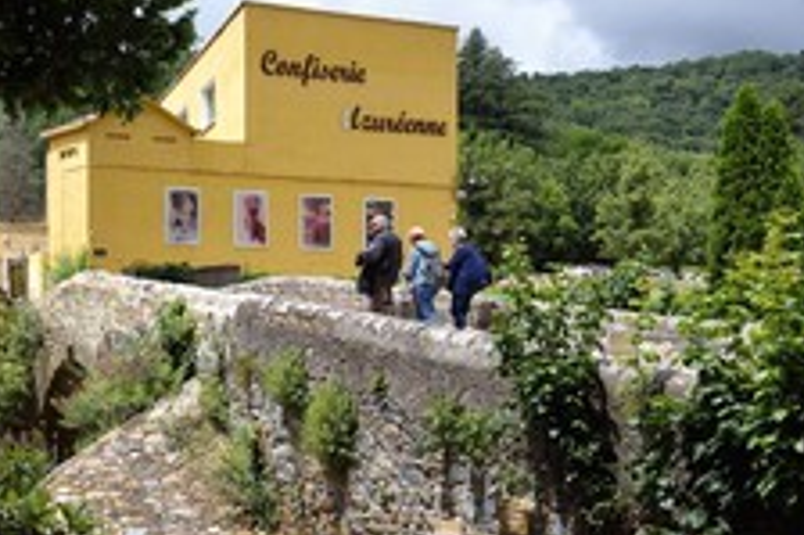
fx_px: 1339
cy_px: 409
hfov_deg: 31.6
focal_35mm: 60
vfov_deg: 22.4
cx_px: 61
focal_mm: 32
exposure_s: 1/160
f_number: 14
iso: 200
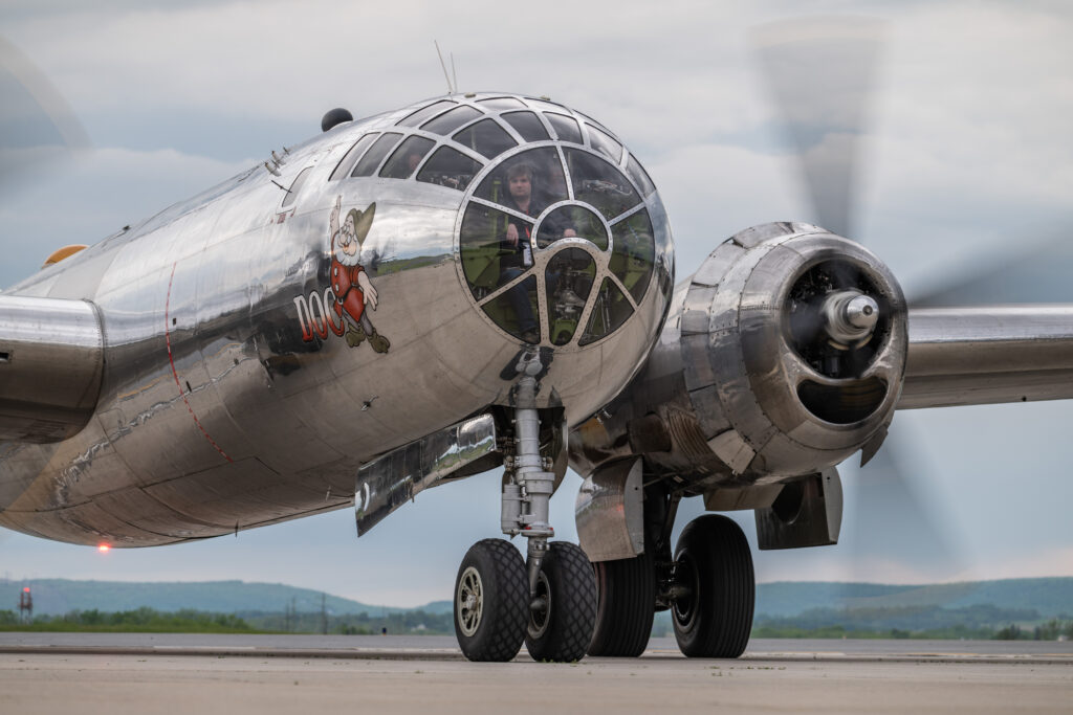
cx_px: 536
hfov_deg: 11.4
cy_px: 358
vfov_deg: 7.6
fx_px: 5365
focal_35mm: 180
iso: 160
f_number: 6.3
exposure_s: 1/80
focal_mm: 180
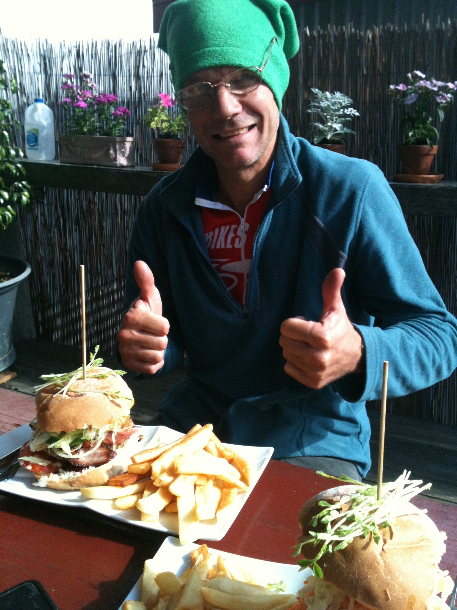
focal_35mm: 35
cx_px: 228
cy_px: 305
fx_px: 616
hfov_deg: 40.7
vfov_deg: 52.6
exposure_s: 1/147
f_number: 2.8
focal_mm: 3.85
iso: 64
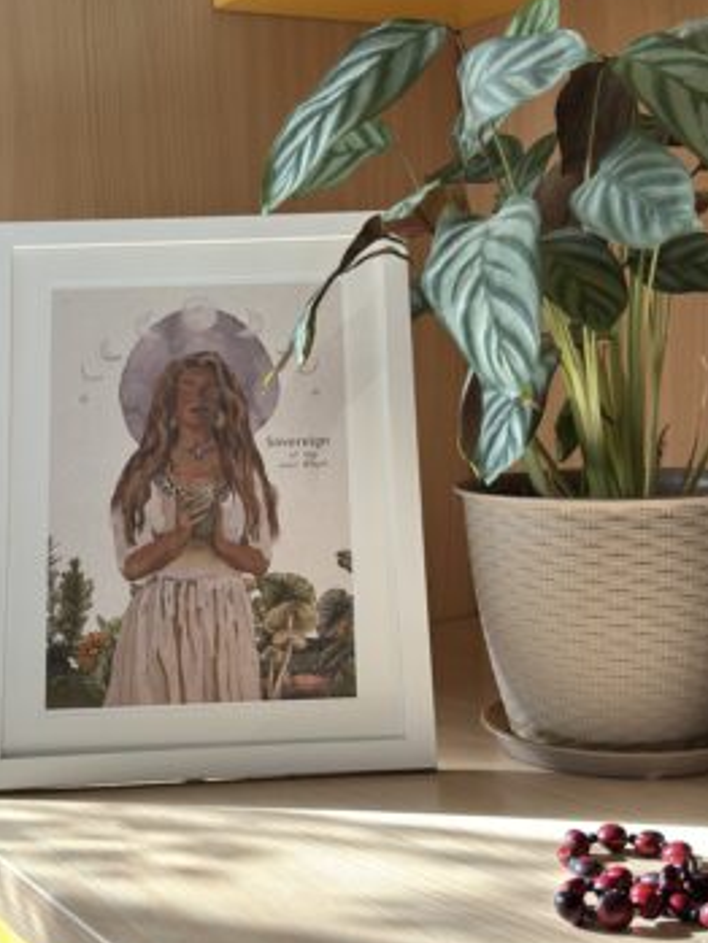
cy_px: 438
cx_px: 354
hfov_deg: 26.6
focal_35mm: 55
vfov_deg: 34.9
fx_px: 1499
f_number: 1.78
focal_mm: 6.86
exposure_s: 1/172
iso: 100
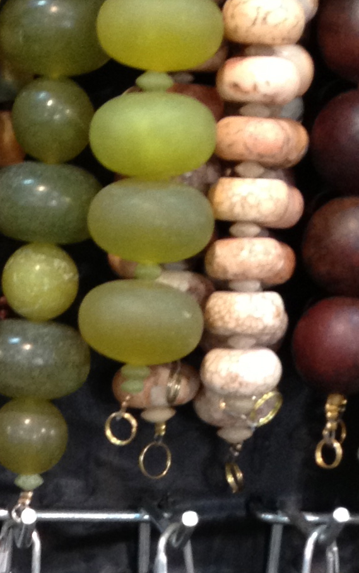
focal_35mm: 133
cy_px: 679
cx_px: 44
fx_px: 2081
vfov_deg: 15.2
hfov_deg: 9.8
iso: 125
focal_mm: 4.28
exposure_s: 1/20
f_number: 2.4
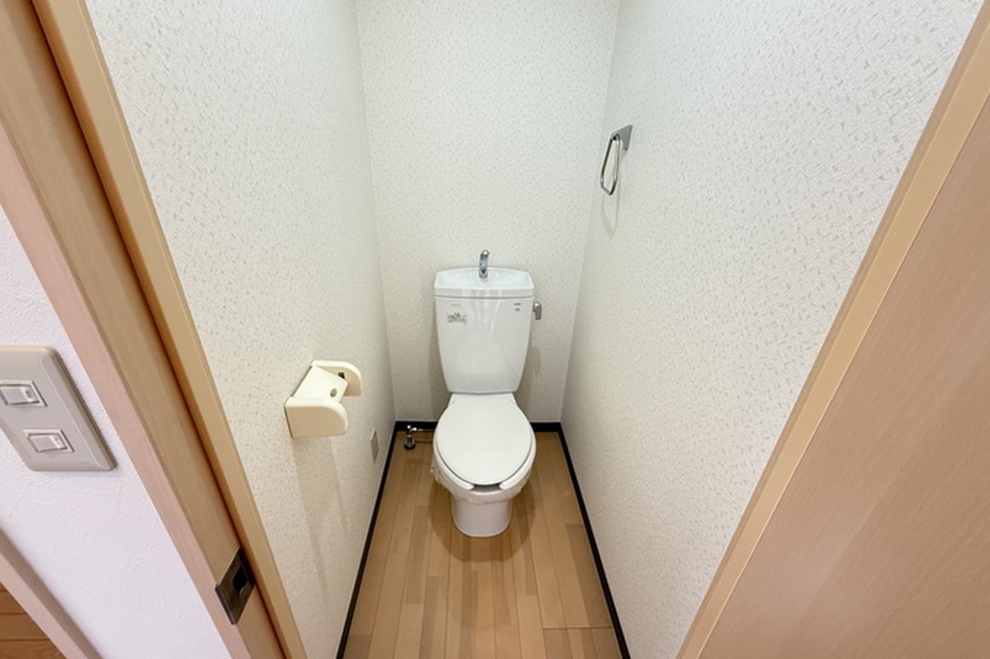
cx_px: 488
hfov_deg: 100.4
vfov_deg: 77.3
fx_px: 412
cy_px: 341
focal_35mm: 15
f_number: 2.2
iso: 200
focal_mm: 2.22
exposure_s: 1/60
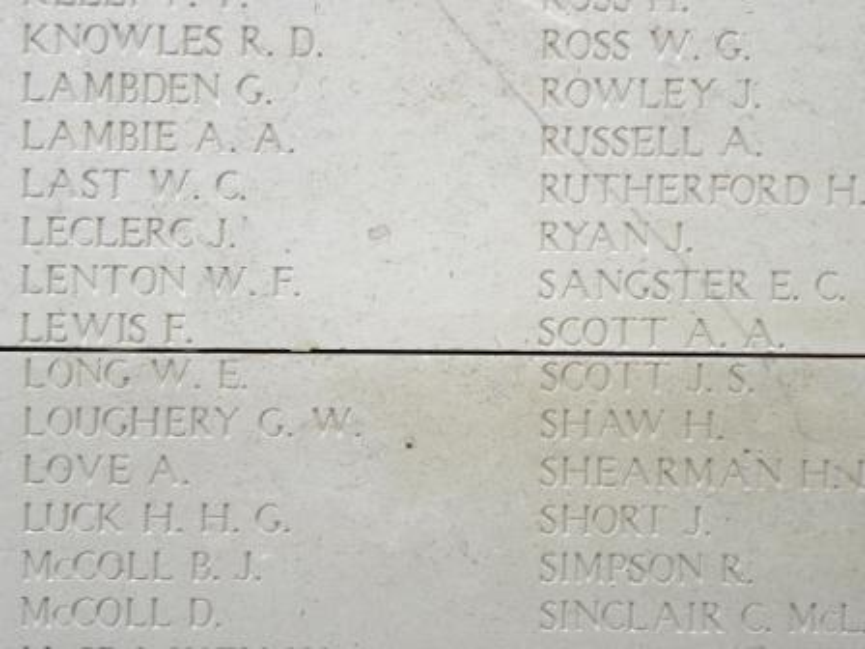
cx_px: 432
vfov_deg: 31.5
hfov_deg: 41.2
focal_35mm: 46
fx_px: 1149
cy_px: 324
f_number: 3.2
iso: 143
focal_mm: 8.2
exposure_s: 1/70.7
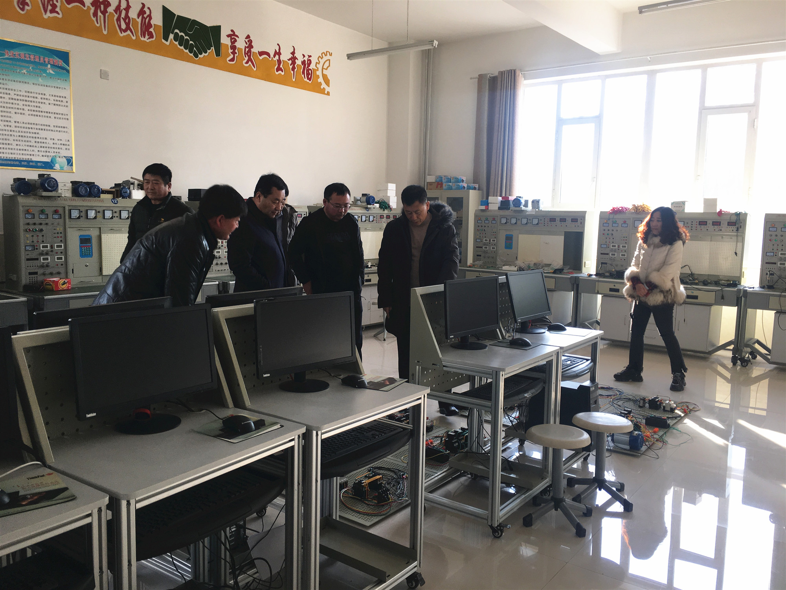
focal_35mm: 29
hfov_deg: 61.7
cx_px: 393
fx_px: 658
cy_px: 295
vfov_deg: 48.2
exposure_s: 1/100
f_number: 2.2
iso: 32
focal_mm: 4.15
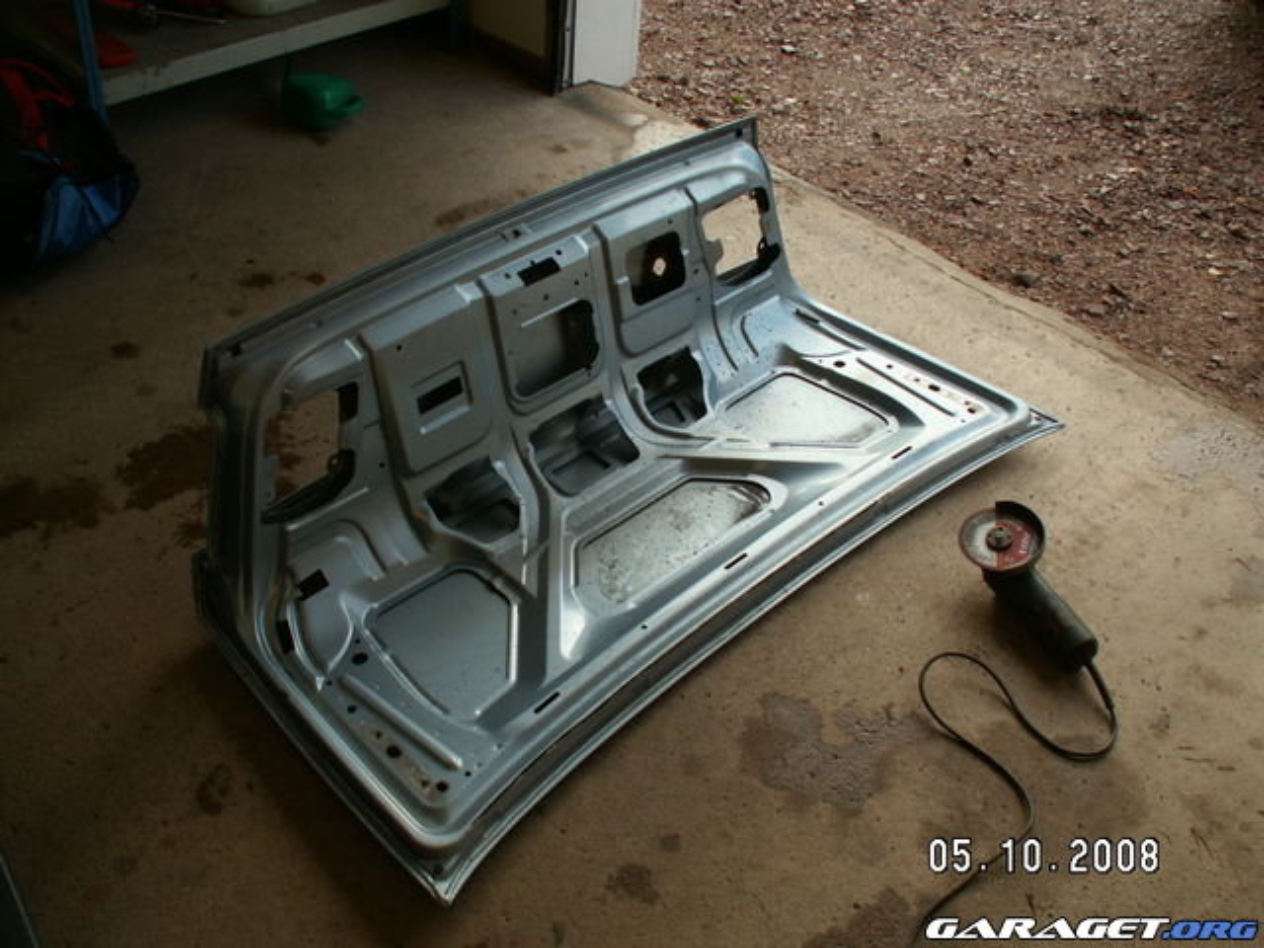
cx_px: 632
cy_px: 474
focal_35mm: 35
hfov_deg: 52.6
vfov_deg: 40.7
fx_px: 1278
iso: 50
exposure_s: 1/60
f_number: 3.5
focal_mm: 5.86
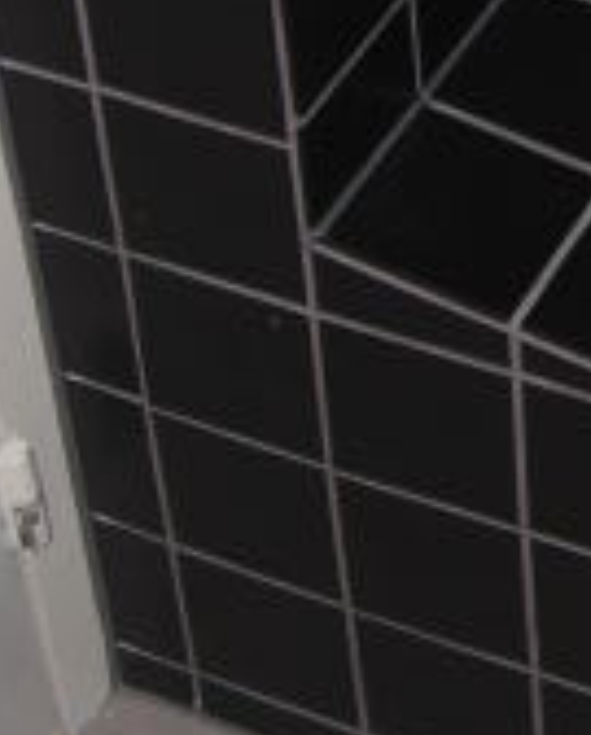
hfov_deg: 10.6
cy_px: -228
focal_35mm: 141
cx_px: 858
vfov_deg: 13.2
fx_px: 3074
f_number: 3.2
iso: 50
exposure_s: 1/60.1
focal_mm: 6.3
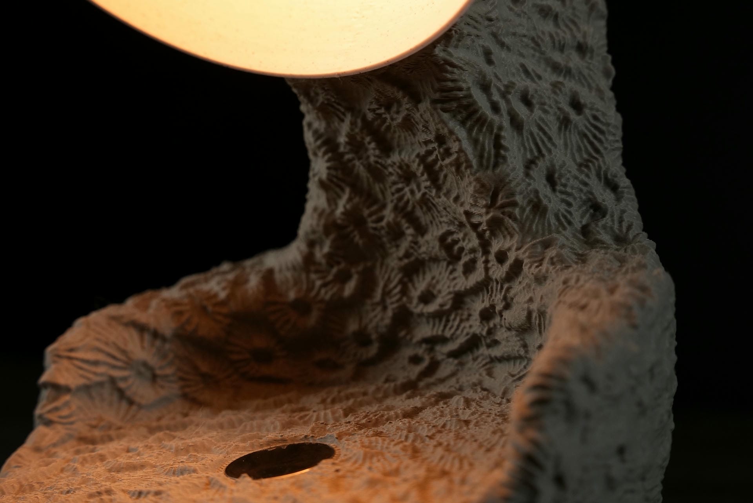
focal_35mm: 70
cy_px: 252
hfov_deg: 28.8
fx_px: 1465
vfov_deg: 19.5
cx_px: 376
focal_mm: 70
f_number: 9
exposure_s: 1/60
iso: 640
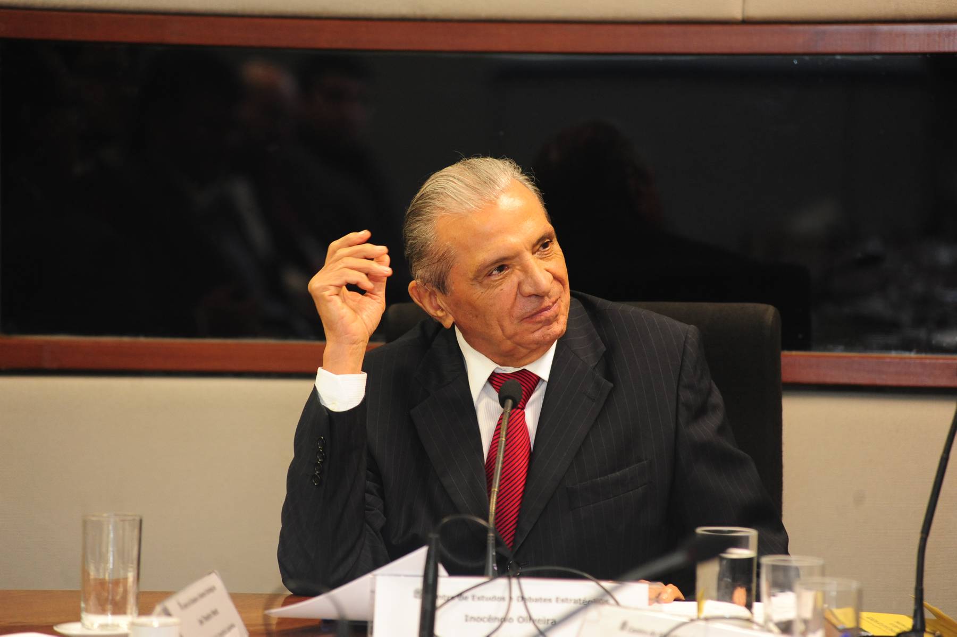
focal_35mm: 200
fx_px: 5315
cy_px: 318
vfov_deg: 6.9
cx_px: 478
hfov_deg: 10.3
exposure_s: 1/80
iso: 2000
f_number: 5
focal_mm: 200
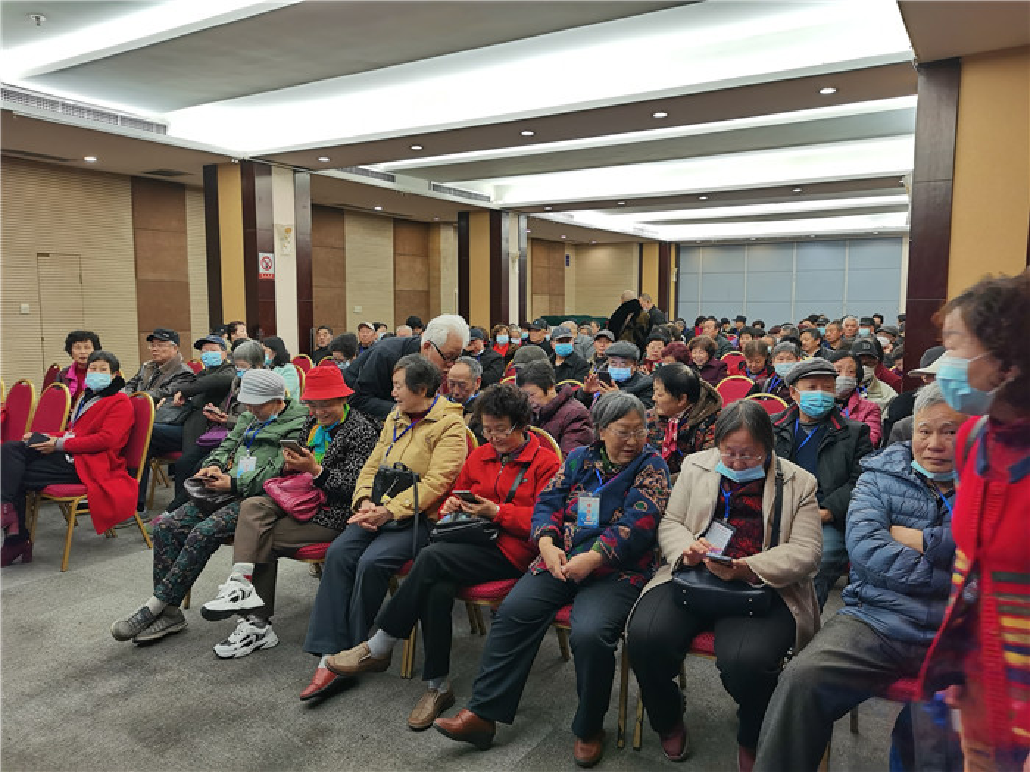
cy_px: 386
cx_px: 515
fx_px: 803
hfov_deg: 65.3
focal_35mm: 27
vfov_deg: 51.4
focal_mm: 5.58
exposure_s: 1/50
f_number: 1.8
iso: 320
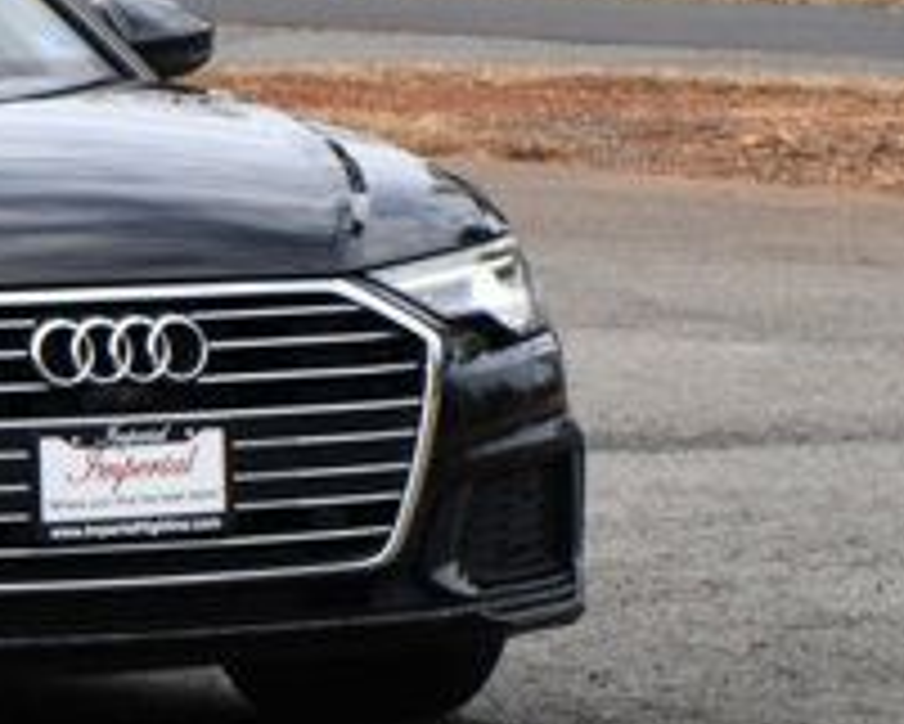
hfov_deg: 5.2
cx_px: -463
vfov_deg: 4.2
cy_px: -43
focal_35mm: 368
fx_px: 9851
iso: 160
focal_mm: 82
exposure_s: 1/250
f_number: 8
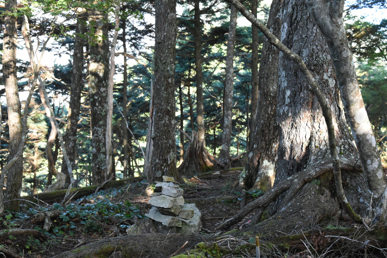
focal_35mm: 50
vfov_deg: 27.0
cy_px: 129
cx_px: 194
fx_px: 538
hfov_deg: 39.6
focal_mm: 50
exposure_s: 1/60
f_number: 8
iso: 4500
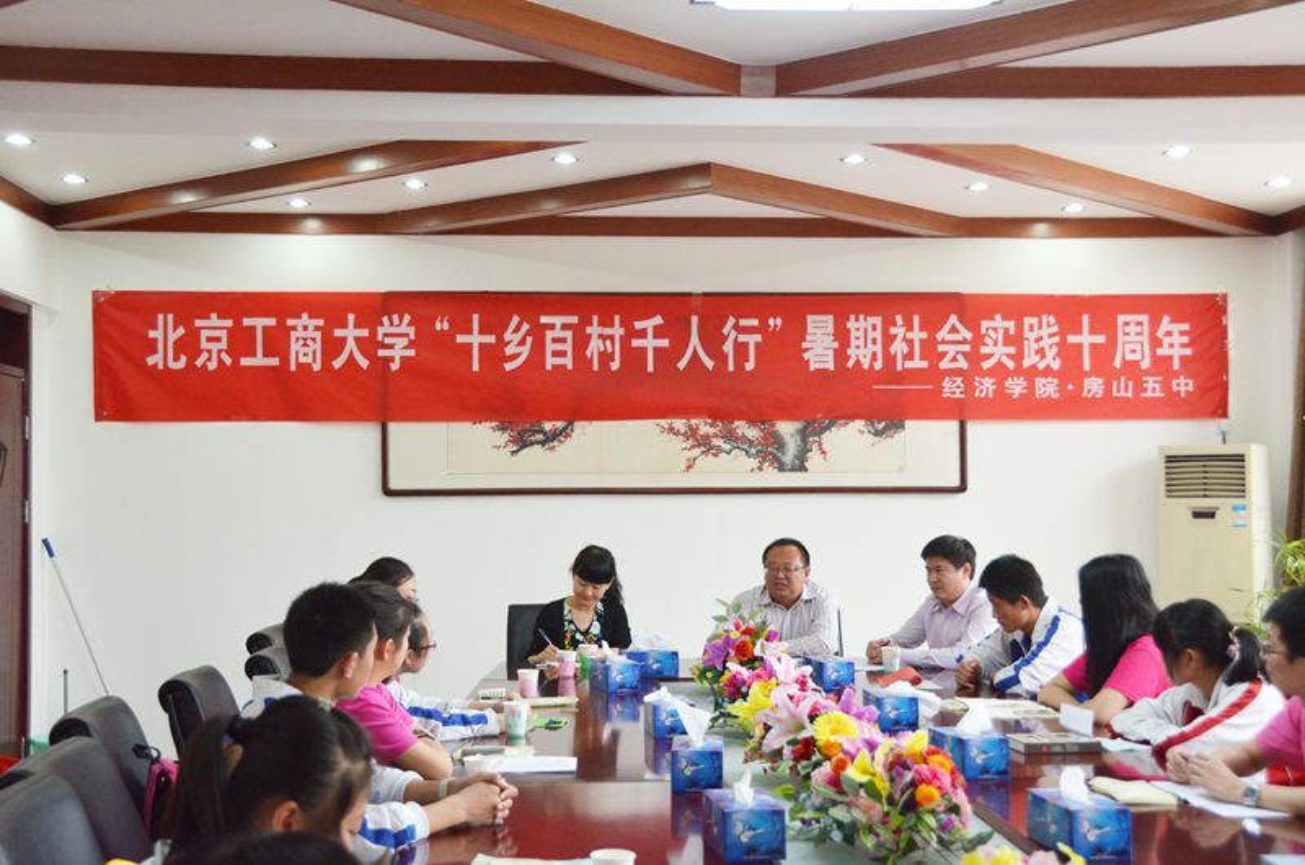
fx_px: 1737
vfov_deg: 28.0
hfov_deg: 41.2
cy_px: 432
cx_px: 652
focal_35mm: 48
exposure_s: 1/125
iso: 2000
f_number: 5
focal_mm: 32
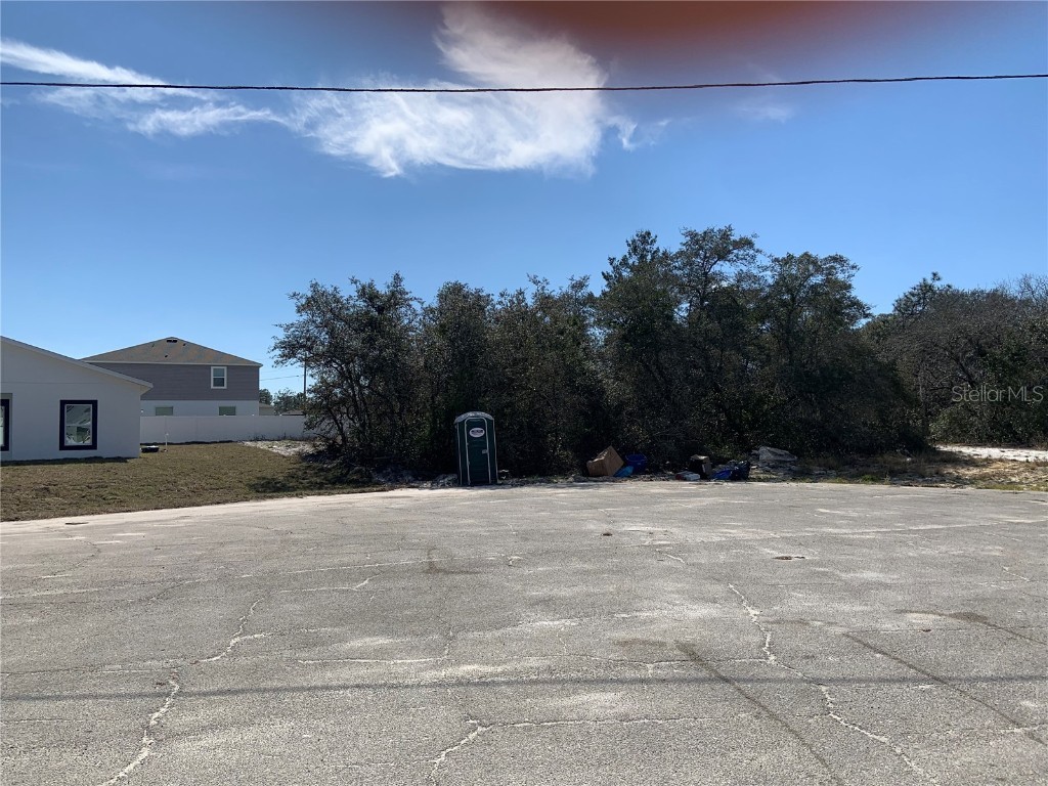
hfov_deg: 67.3
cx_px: 524
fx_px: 787
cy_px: 393
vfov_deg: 53.1
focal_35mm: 26
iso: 25
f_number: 1.8
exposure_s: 1/4464
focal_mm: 4.25
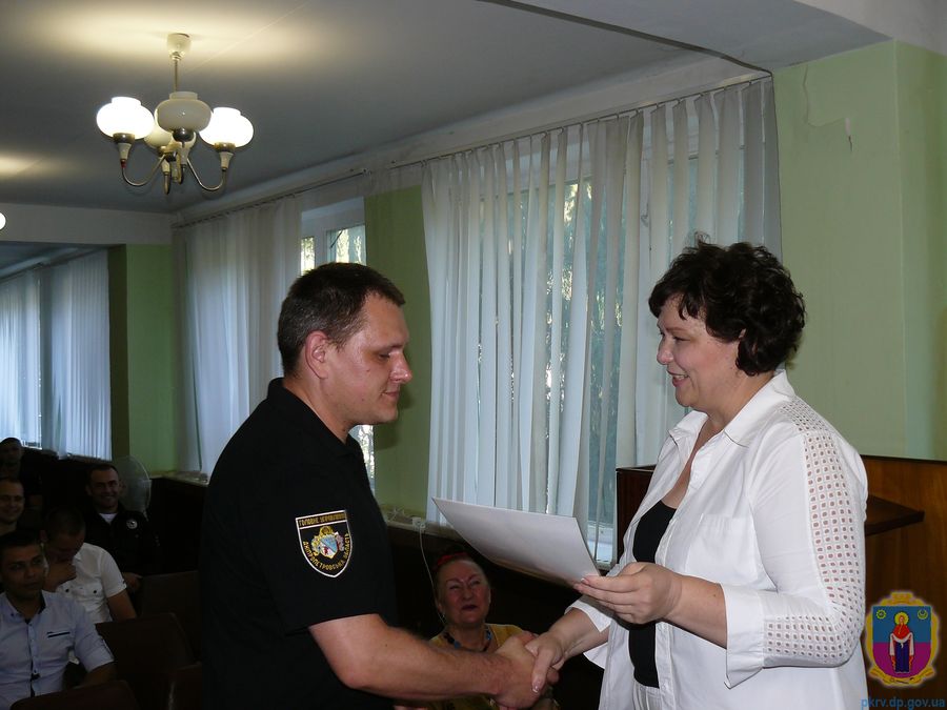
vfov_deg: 37.7
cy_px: 355
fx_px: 1040
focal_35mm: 38
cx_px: 474
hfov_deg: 49.0
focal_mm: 6.4
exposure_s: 1/40
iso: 100
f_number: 2.8
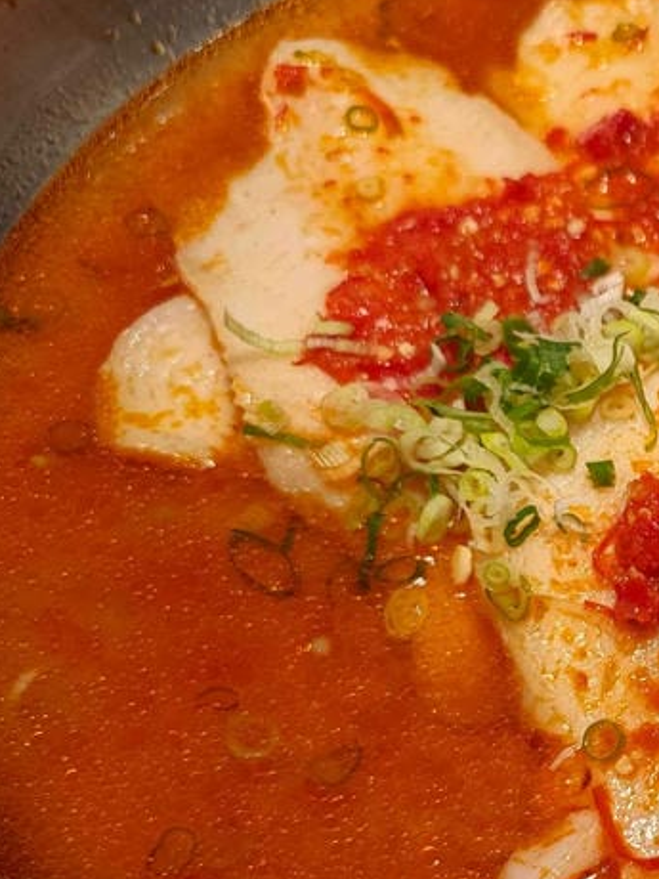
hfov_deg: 21.9
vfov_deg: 31.9
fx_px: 1523
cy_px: 594
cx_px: 860
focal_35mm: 60
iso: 64
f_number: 2
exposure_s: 1/121
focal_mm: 8.72
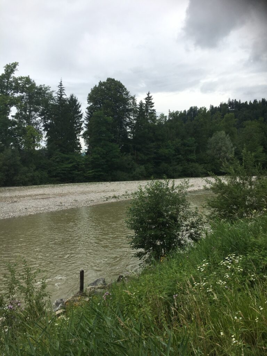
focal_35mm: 29
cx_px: 134
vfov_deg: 61.7
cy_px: 178
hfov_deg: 48.2
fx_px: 298
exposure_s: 1/2404
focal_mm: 4.15
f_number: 2.2
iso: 25
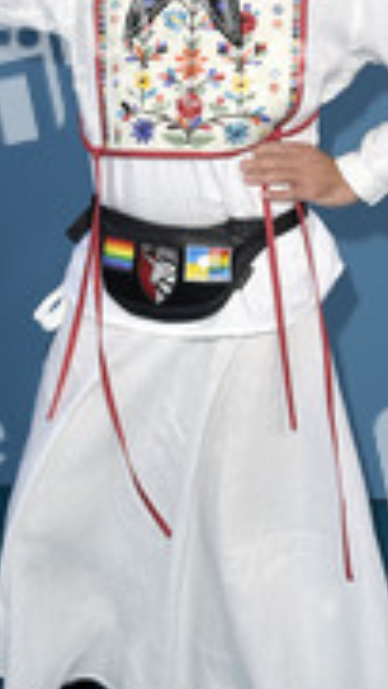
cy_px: 255
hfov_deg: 14.9
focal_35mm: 81
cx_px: 224
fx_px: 1479
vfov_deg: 26.1
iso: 500
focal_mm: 35
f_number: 8
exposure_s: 1/250
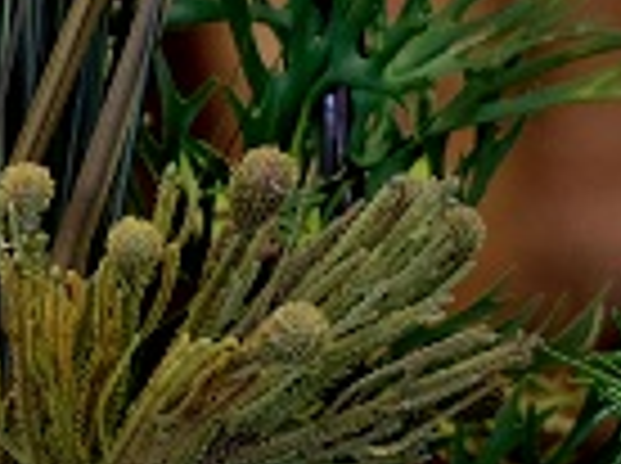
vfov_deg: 1.8
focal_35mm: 814
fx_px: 14578
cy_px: -212
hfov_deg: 2.4
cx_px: -270
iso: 800
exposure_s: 1/60
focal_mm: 90
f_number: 2
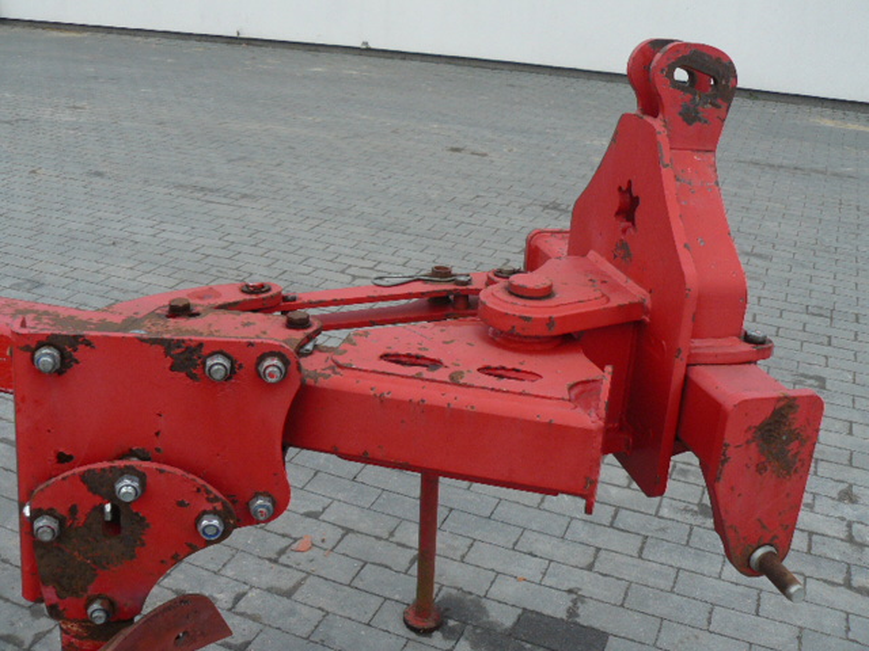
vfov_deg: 39.7
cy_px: 326
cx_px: 434
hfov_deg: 51.4
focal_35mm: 36
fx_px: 904
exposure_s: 1/125
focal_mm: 6
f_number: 3.6
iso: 100
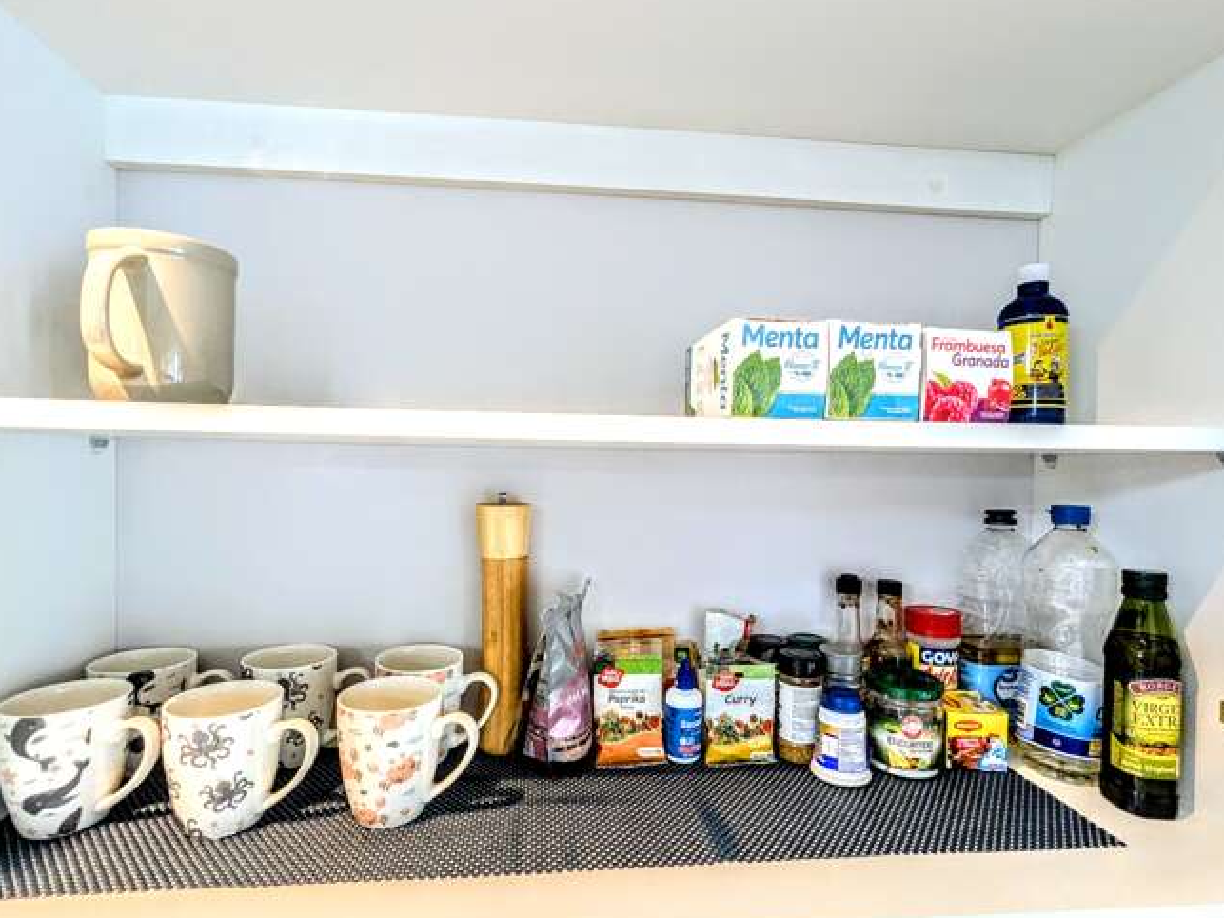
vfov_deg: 74.7
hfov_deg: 91.0
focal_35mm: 17
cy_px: 474
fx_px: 601
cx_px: 608
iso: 92
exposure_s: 1/23.8
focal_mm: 2.35
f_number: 2.2
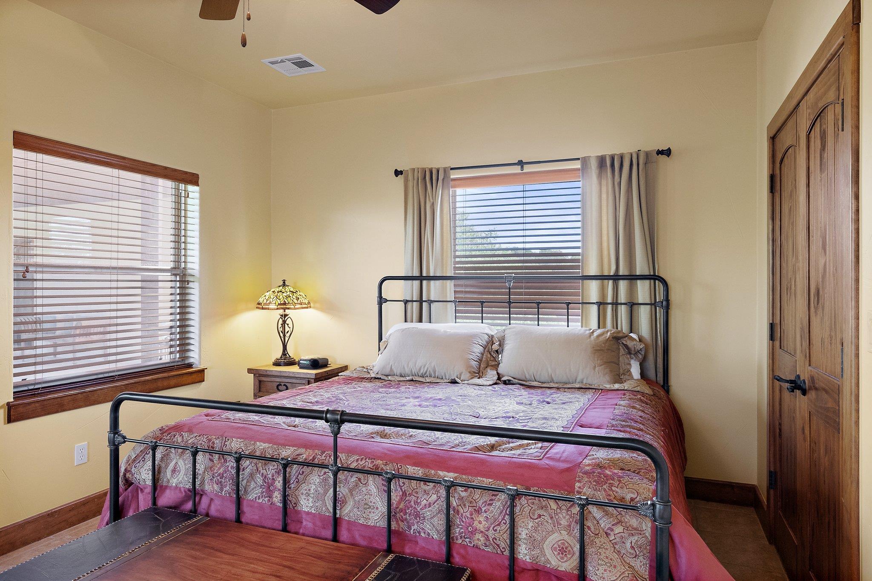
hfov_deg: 78.6
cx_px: 436
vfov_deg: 57.2
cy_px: 290
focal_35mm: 22
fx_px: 533
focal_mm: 22
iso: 800
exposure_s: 1/3
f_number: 11
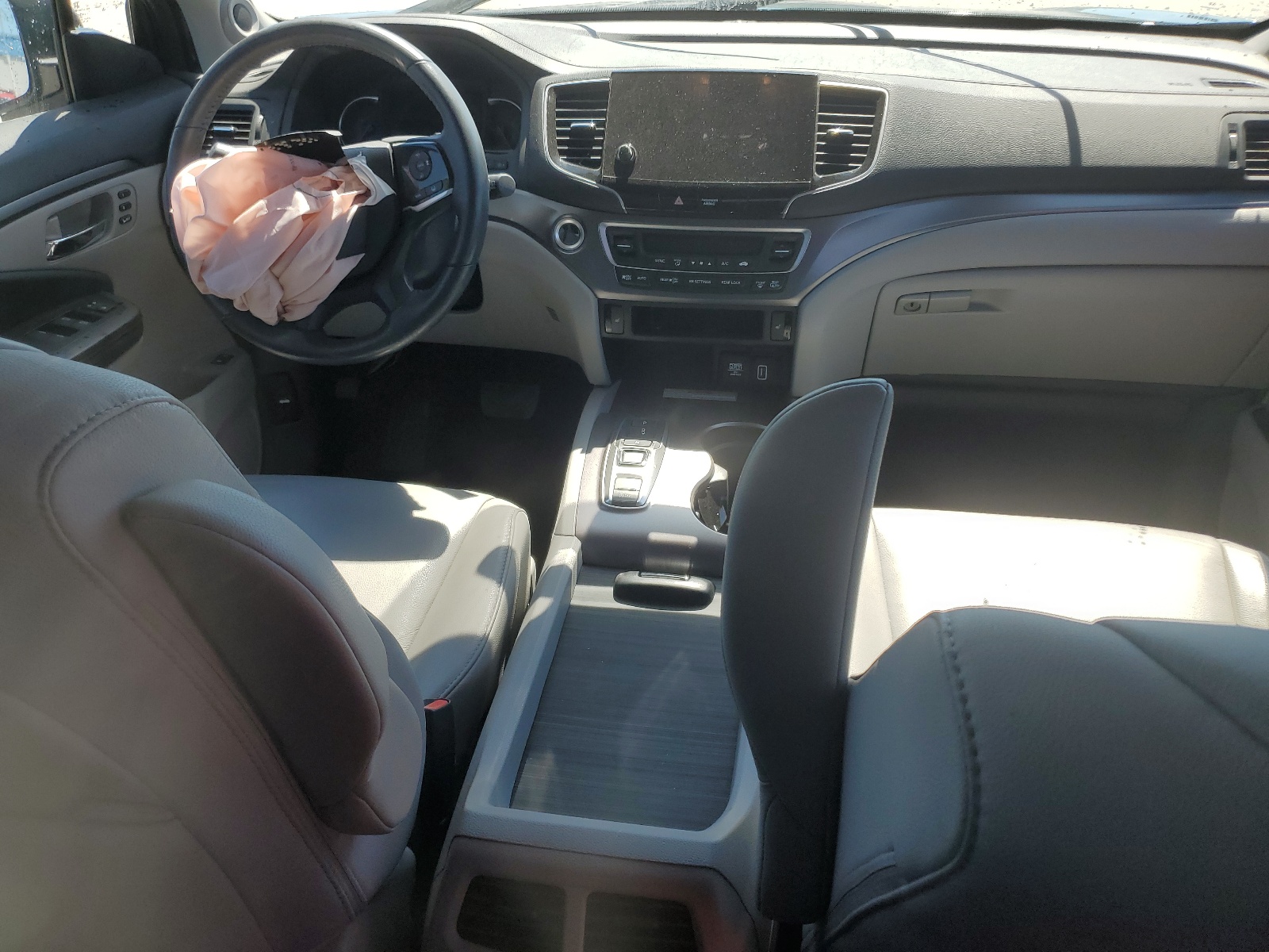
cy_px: 476
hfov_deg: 67.3
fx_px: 953
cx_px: 634
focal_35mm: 26
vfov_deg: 53.1
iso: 50
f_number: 1.5
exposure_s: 1/769
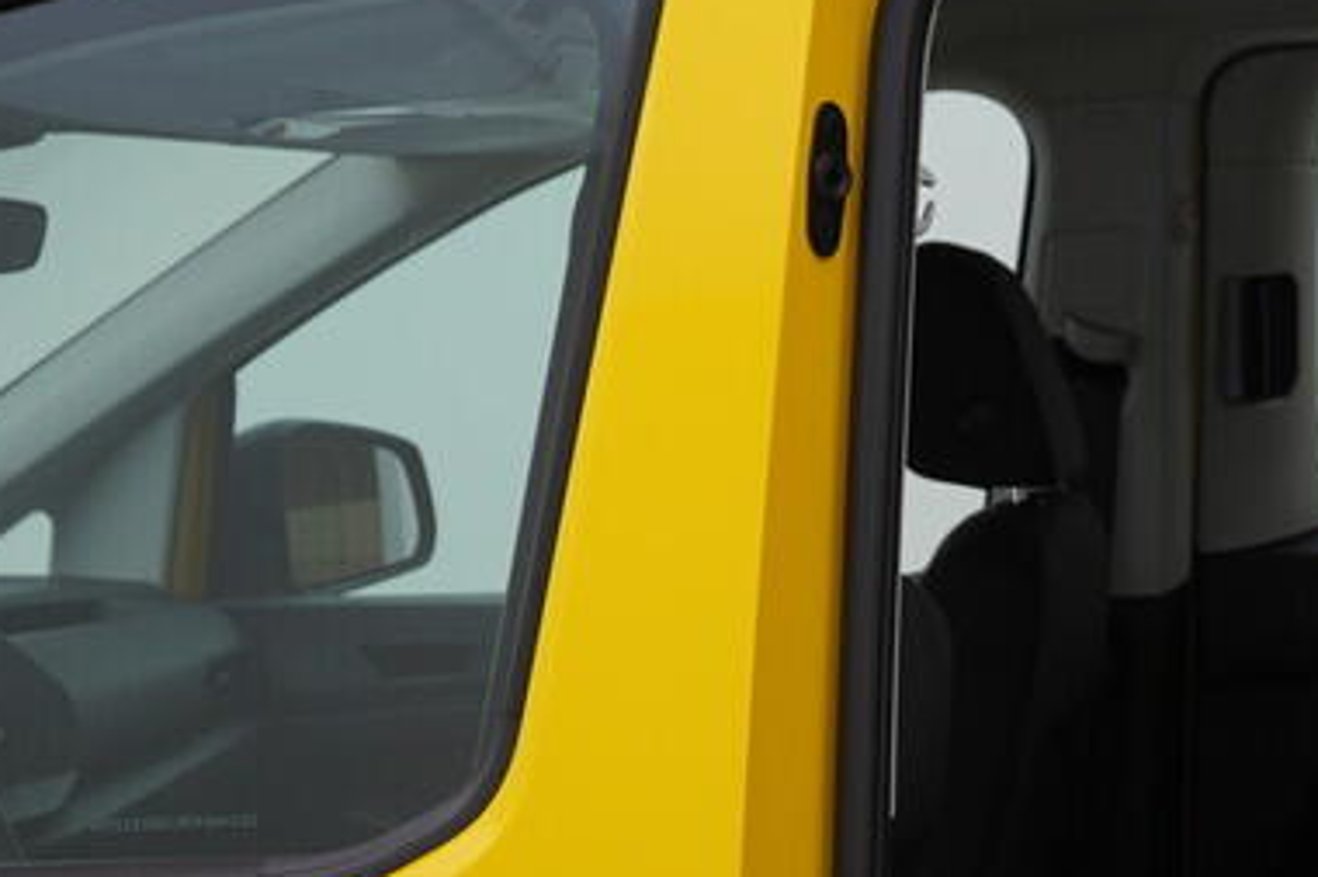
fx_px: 3550
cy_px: 886
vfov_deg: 13.9
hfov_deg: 20.2
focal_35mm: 97
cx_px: 1422
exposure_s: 1/80
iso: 125
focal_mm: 24
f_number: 4
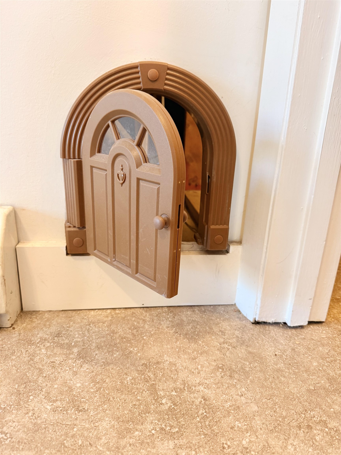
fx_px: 315
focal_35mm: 24
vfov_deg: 71.6
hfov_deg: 56.8
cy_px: 228
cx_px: 170
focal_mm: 6.76
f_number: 1.78
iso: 250
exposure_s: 1/60
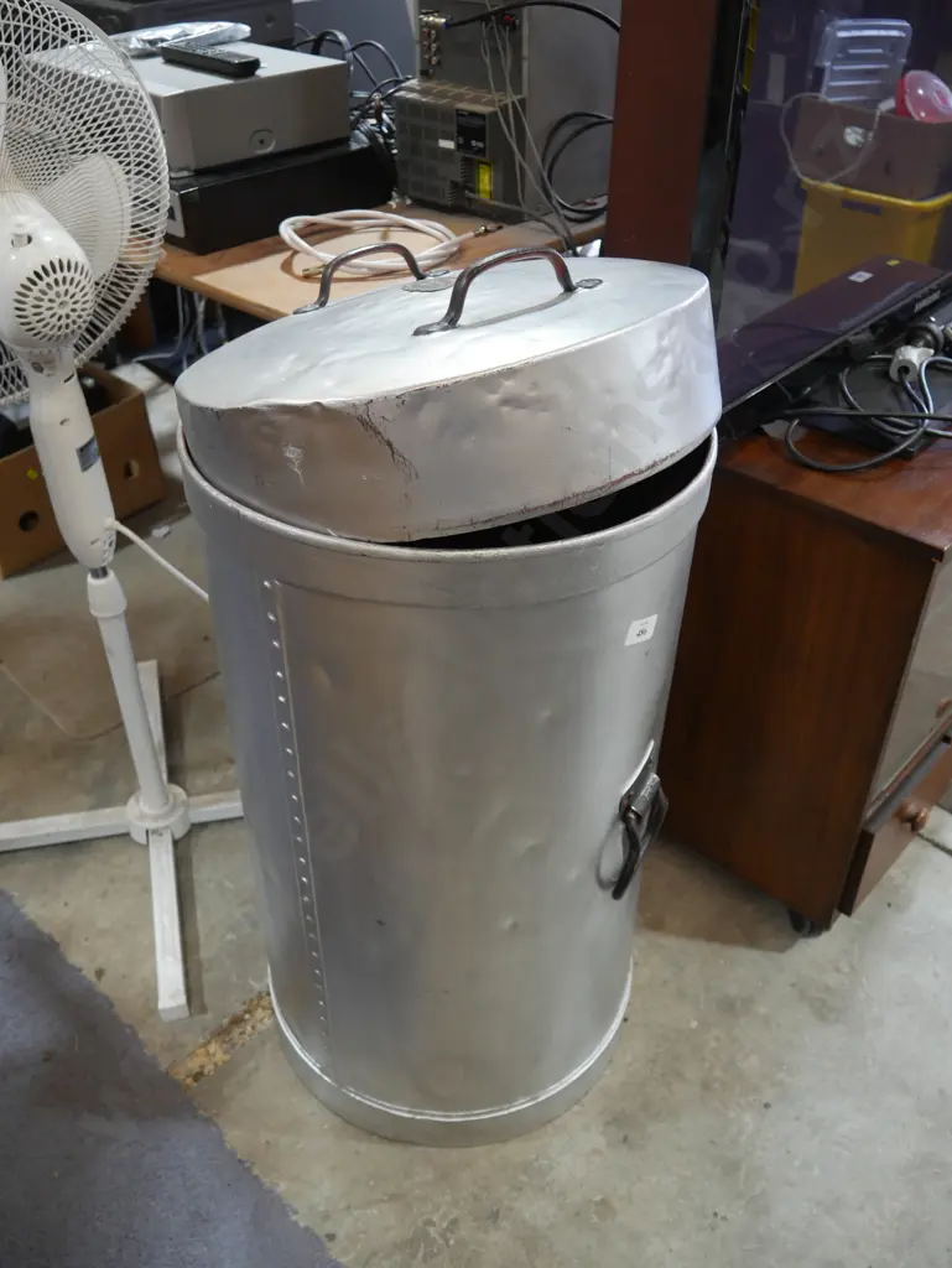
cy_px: 634
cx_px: 476
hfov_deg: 46.8
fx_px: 1099
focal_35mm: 30
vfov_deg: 59.9
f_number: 3.6
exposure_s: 1/60
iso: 400
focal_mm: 15
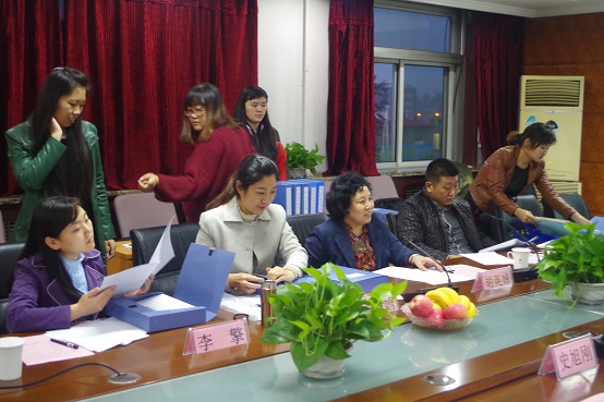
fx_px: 772
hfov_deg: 42.8
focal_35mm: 46
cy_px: 201
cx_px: 302
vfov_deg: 29.2
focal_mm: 30.63
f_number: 4
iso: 1600
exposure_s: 1/20
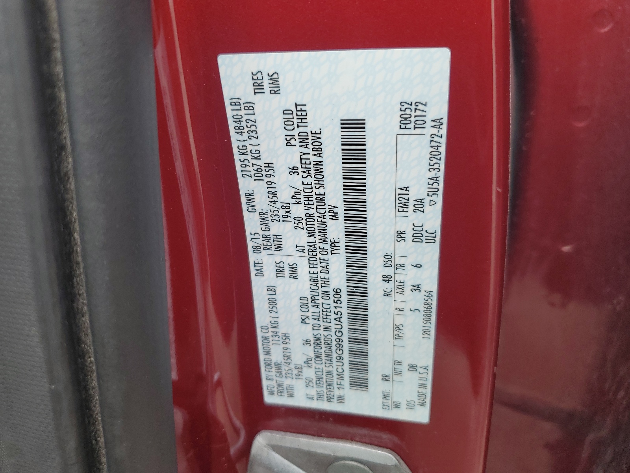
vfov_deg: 53.1
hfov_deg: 67.3
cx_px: 315
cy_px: 236
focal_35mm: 26
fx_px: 473
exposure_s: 1/120
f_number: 1.5
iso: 50
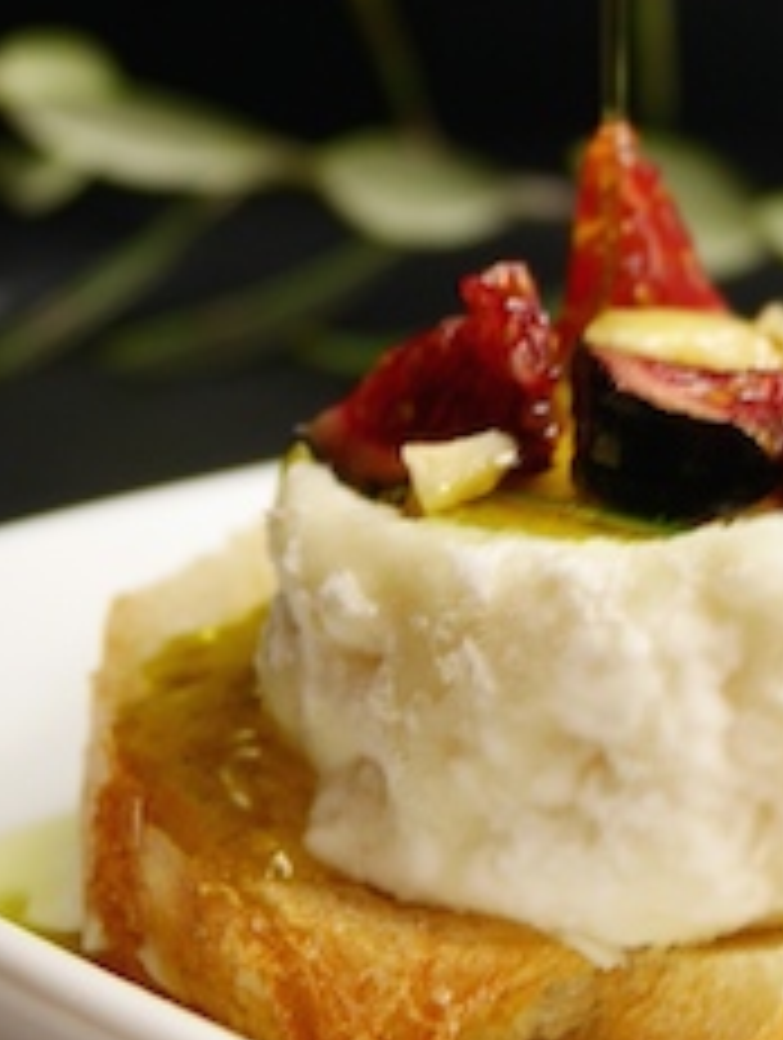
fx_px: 3549
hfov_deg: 12.5
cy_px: 284
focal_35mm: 118
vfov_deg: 16.6
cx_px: 603
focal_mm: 16
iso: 250
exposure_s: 1/60
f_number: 3.9
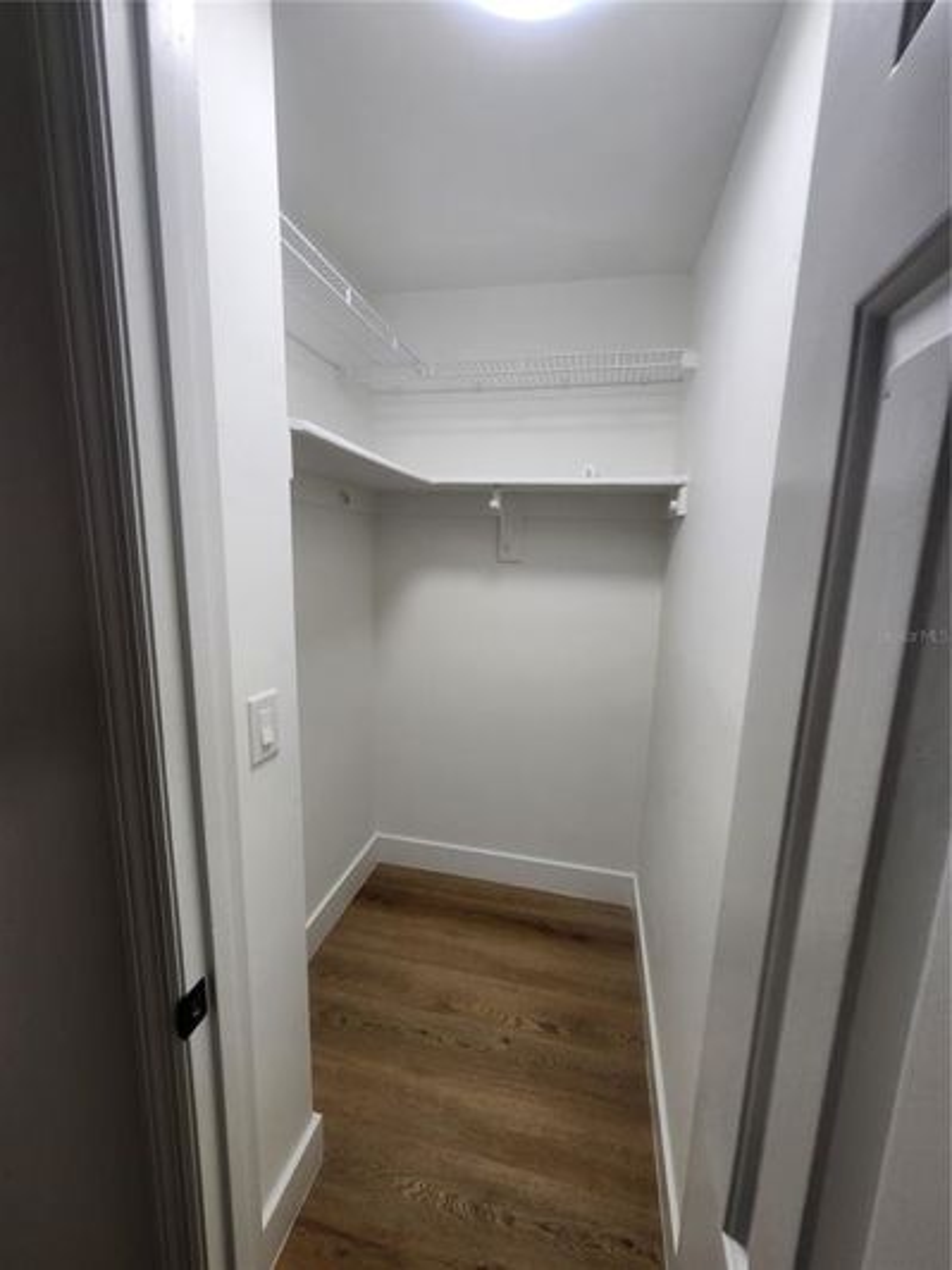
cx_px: 476
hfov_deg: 89.9
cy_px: 635
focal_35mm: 13
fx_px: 477
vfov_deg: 106.2
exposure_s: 1/60
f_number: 2.2
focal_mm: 2.2
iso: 50
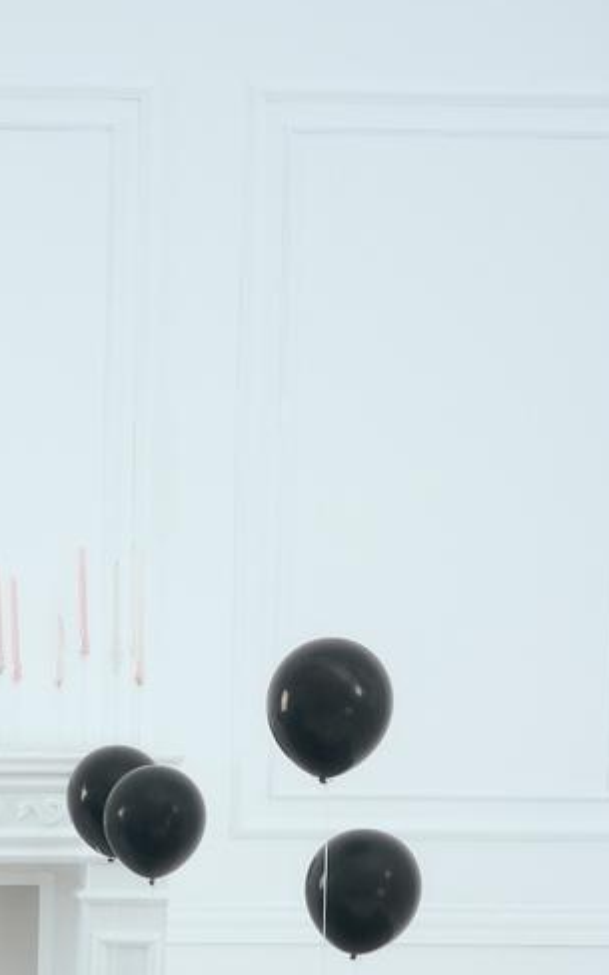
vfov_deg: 24.4
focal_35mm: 80
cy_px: 1020
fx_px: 2124
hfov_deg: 15.8
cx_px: -76
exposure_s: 1/125
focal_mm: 35
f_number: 5.6
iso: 200
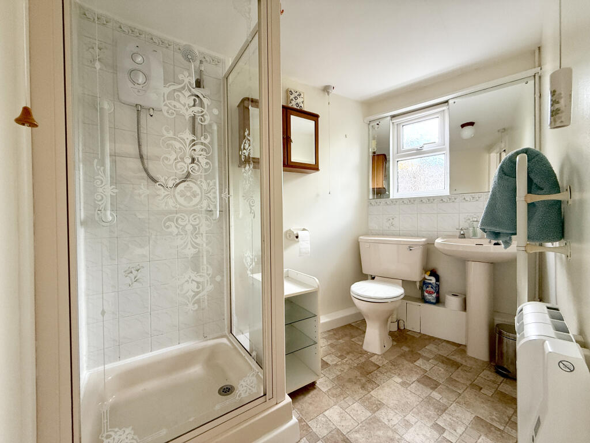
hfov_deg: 102.1
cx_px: 295
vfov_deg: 85.7
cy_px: 222
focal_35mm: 14
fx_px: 239
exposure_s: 1/99
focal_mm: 2.22
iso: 200
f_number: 2.2
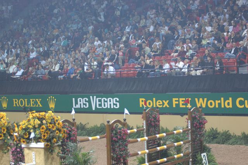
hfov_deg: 19.5
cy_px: 82
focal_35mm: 105
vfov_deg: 13.0
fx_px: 722
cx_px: 124
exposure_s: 1/125
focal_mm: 70
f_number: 2.8
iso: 640
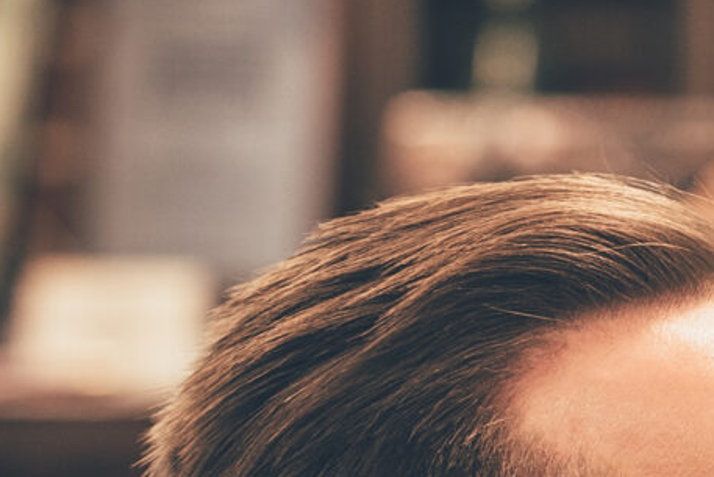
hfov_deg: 3.6
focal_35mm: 571
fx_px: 11328
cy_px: 579
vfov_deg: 2.4
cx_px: 1494
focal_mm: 102
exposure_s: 1/50
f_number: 3.5
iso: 400
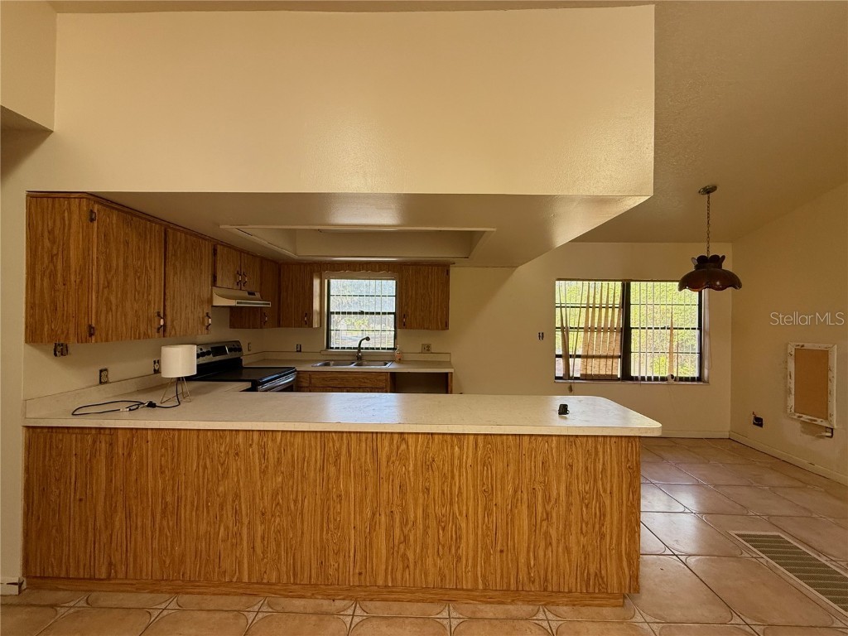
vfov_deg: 85.7
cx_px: 424
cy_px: 318
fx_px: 343
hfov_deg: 102.1
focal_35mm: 14
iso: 200
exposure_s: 1/99
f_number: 2.2
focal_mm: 2.22
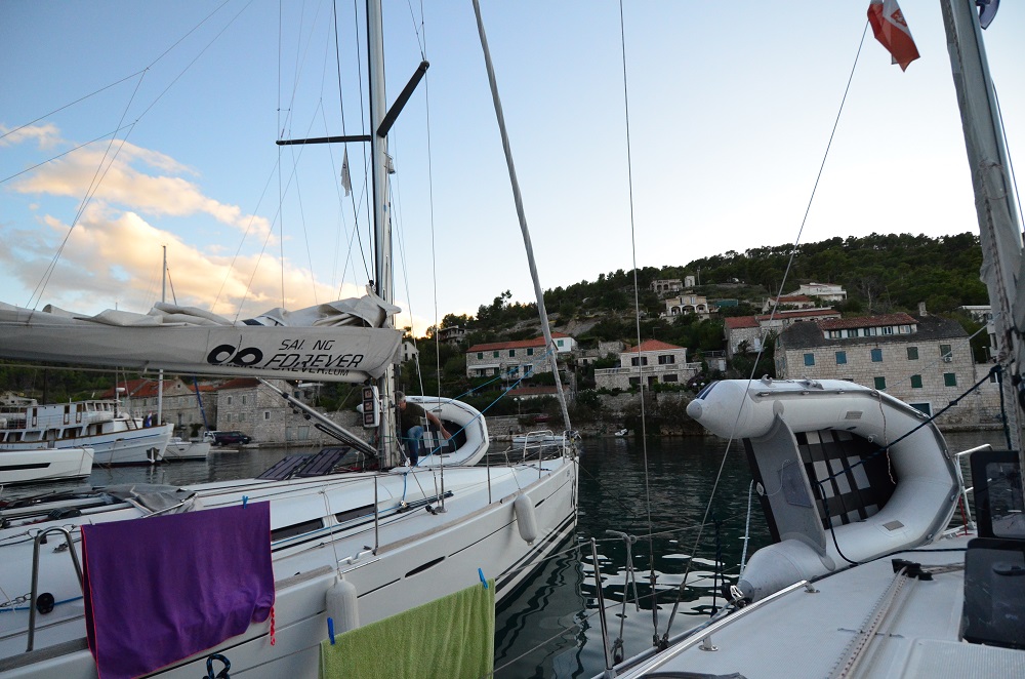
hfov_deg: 90.1
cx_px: 512
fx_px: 511
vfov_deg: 67.1
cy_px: 340
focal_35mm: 18
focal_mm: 12
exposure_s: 1/2000
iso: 2000
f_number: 4.5
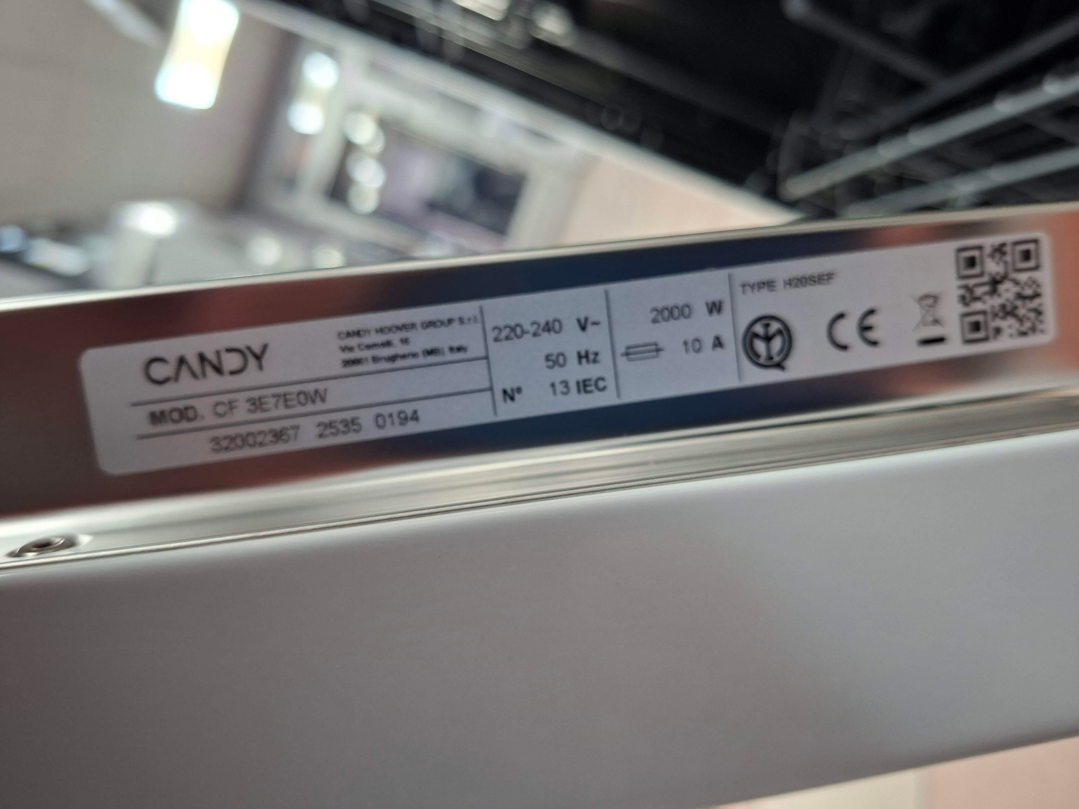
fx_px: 717
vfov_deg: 58.9
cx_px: 540
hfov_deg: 73.9
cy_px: 404
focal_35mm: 23
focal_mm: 5.54
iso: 320
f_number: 1.8
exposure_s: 1/33
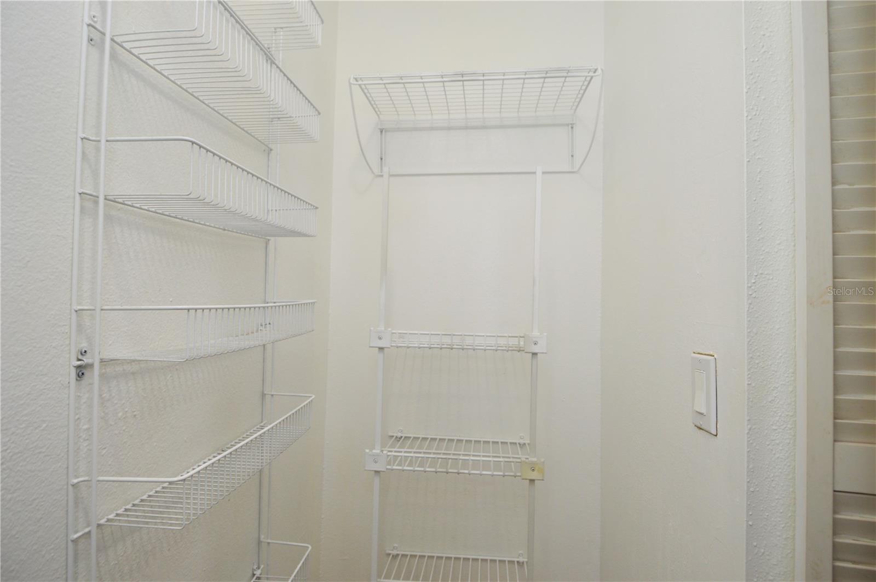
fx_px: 438
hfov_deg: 90.1
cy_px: 291
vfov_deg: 67.3
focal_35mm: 18
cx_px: 438
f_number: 4.5
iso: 400
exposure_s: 1/80
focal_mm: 12
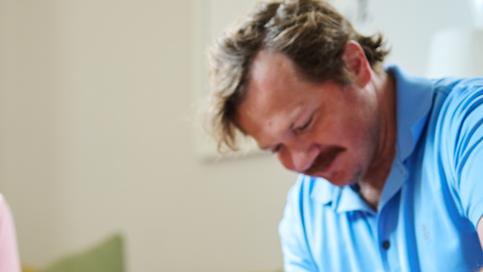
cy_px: 411
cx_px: 55
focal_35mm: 135
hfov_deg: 15.7
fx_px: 1729
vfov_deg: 8.8
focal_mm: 50
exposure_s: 1/160
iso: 640
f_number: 1.6
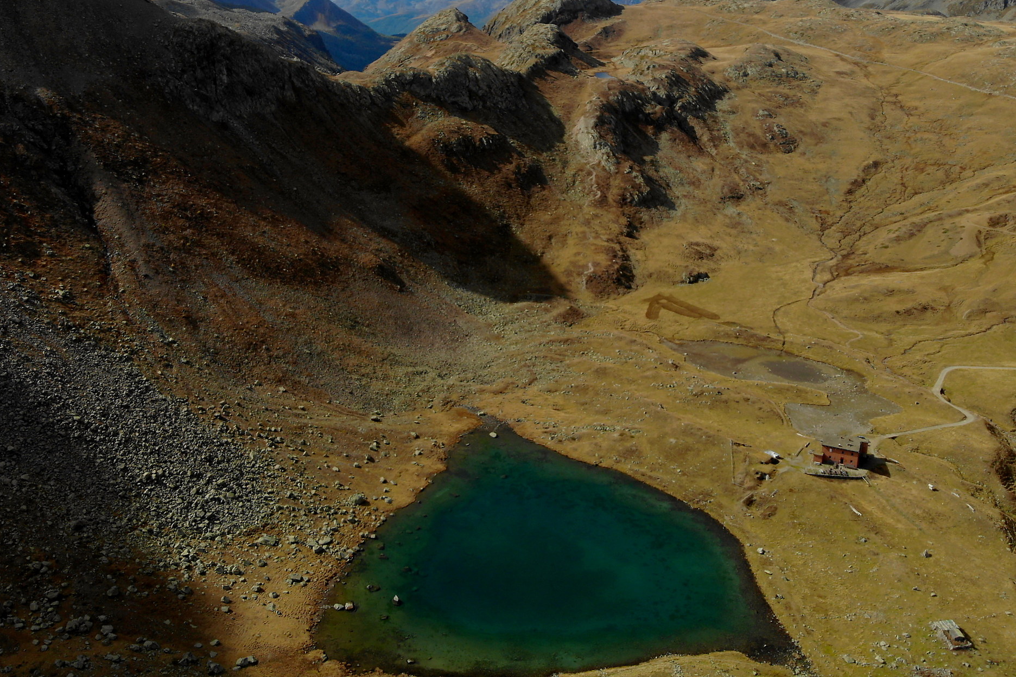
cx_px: 443
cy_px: 190
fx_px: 903
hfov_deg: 58.5
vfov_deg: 40.2
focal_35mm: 32
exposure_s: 1/1087
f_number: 2.8
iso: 100
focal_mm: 4.5
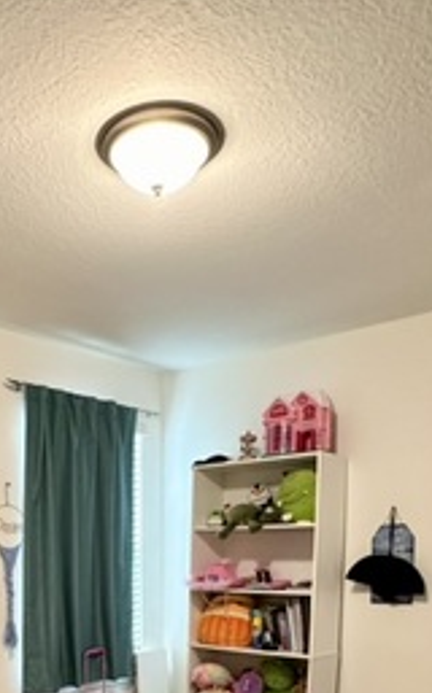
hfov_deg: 33.2
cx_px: 78
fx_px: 699
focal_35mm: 37
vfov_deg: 47.7
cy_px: 617
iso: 320
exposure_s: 1/60
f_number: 2.2
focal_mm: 2.22
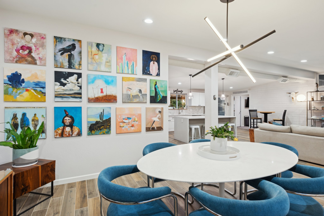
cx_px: 162
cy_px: 108
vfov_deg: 67.3
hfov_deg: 90.0
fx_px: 162
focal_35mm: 18
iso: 320
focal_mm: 18
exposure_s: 1/13
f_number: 8
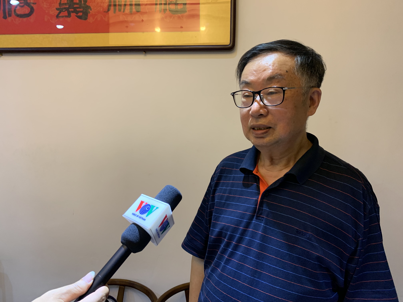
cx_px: 202
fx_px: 303
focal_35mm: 26
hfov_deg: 67.3
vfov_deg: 53.1
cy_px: 151
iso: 250
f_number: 1.8
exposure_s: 1/33
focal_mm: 4.25
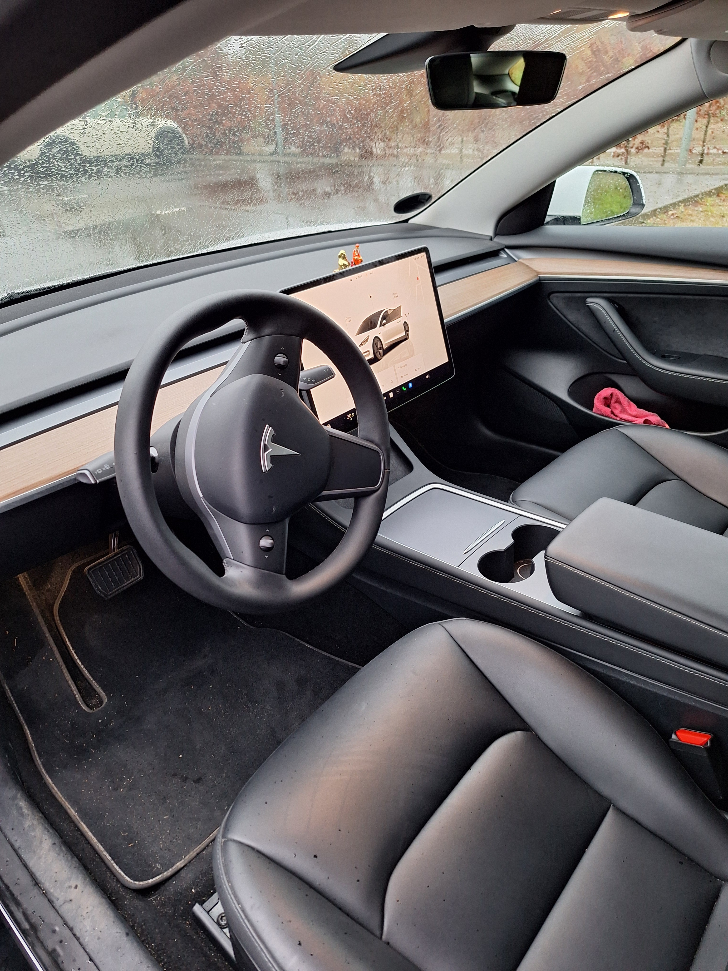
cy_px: 486
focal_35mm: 23
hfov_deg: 58.9
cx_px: 364
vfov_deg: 73.9
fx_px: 645
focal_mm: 5.54
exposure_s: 1/33
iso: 200
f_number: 1.8
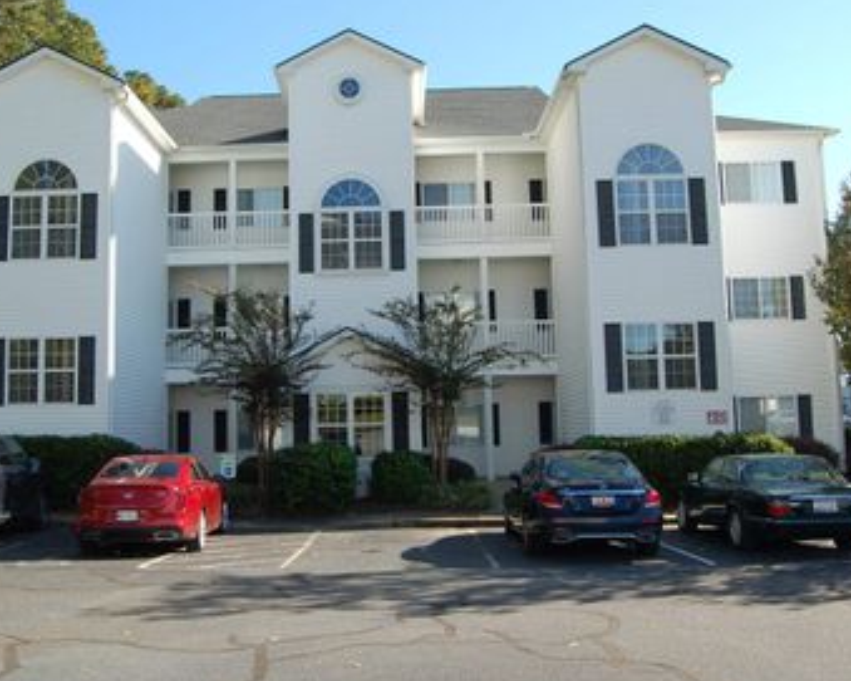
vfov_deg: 18.5
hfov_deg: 23.0
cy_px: 281
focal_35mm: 83
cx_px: 387
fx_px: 2090
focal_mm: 40
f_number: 9
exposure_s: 1/320
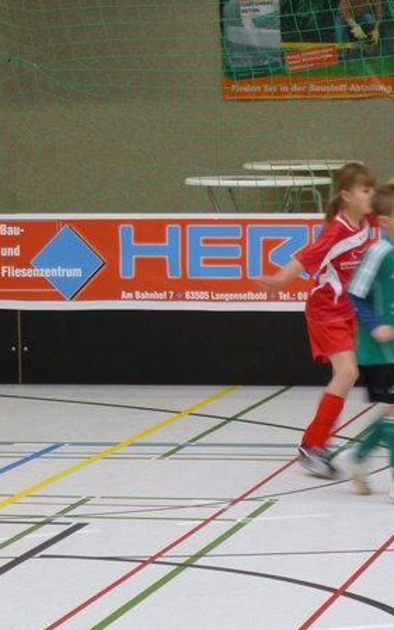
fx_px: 2523
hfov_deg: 8.9
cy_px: 290
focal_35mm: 147
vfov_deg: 14.2
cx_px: 411
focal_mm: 16
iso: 400
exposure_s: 1/30
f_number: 4.9
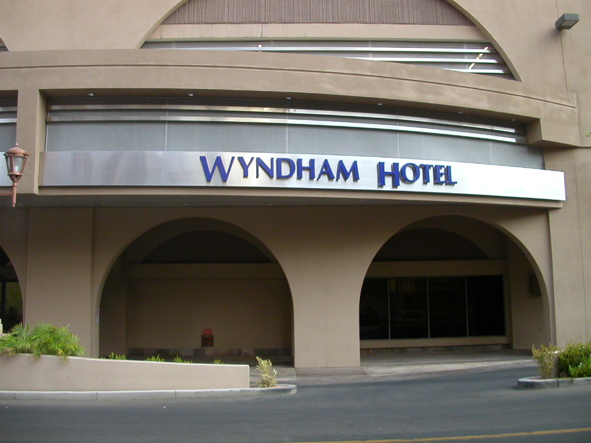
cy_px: 222
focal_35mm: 37
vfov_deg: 38.7
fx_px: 632
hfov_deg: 50.1
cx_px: 296
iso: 100
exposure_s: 1/123
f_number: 2.7
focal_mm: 5.6
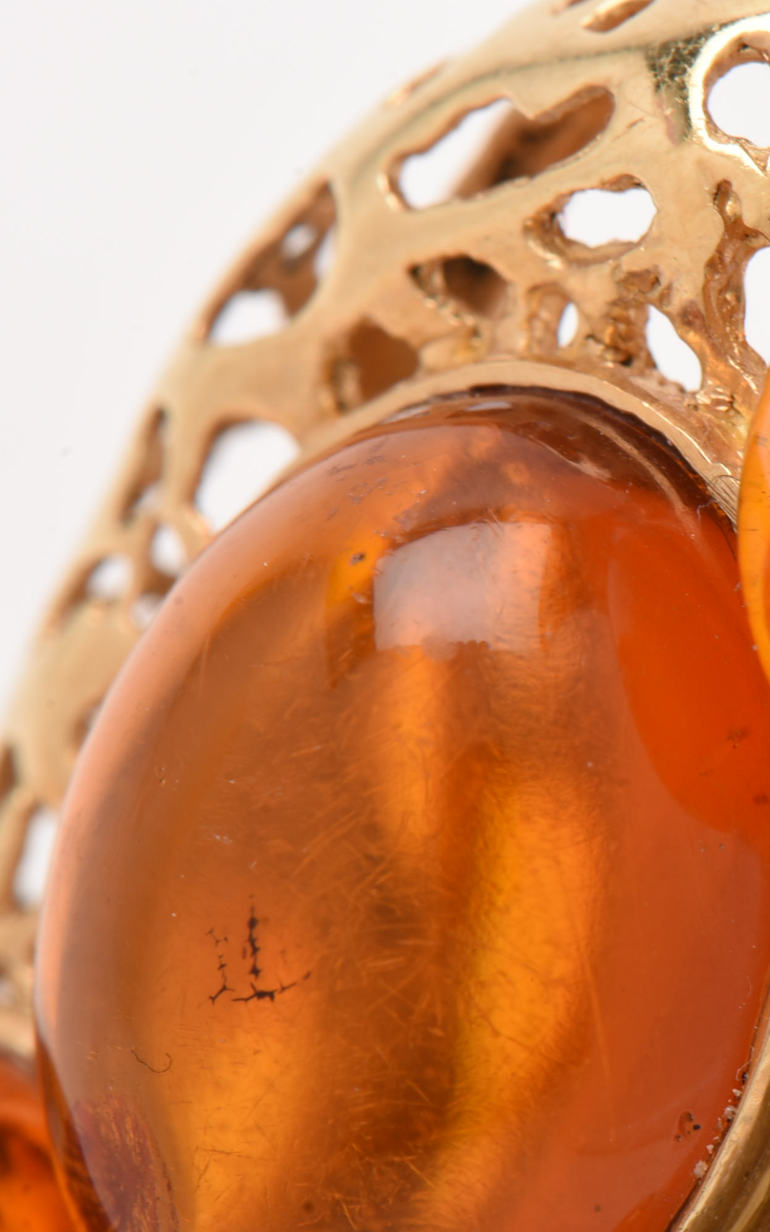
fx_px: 6538
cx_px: 903
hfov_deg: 6.7
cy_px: 616
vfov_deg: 10.8
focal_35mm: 195
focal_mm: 85
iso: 100
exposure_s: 1/125
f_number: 22
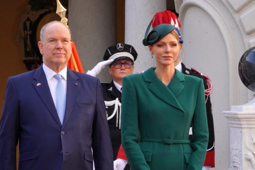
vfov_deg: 3.0
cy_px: 85
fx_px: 3250
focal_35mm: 459
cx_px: 128
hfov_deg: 4.5
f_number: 25
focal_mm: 306
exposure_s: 1/125
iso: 1600
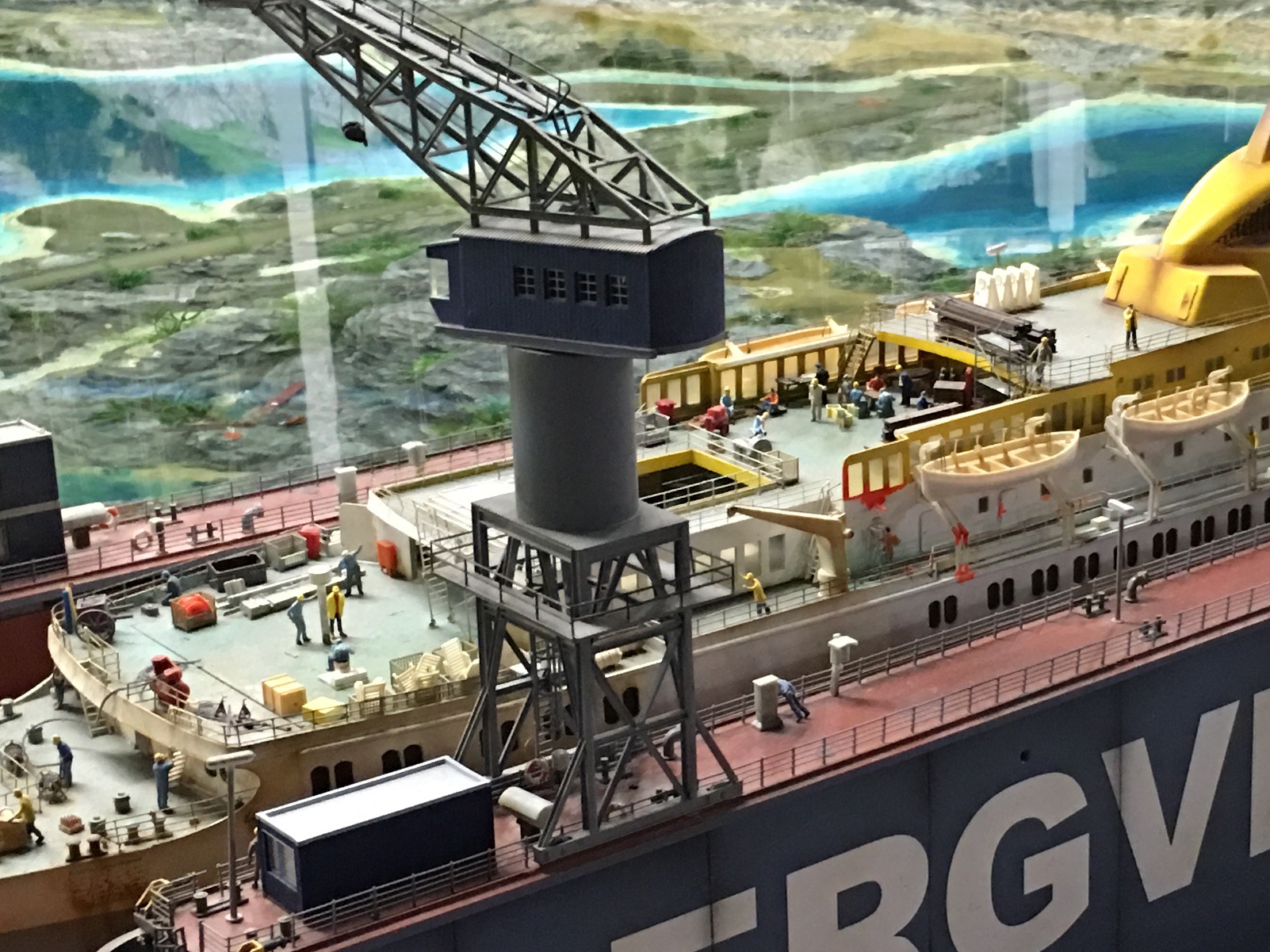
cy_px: 606
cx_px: 1019
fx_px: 2678
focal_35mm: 73
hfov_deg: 26.2
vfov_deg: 20.1
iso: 80
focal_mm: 4.15
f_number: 2.2
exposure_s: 1/10
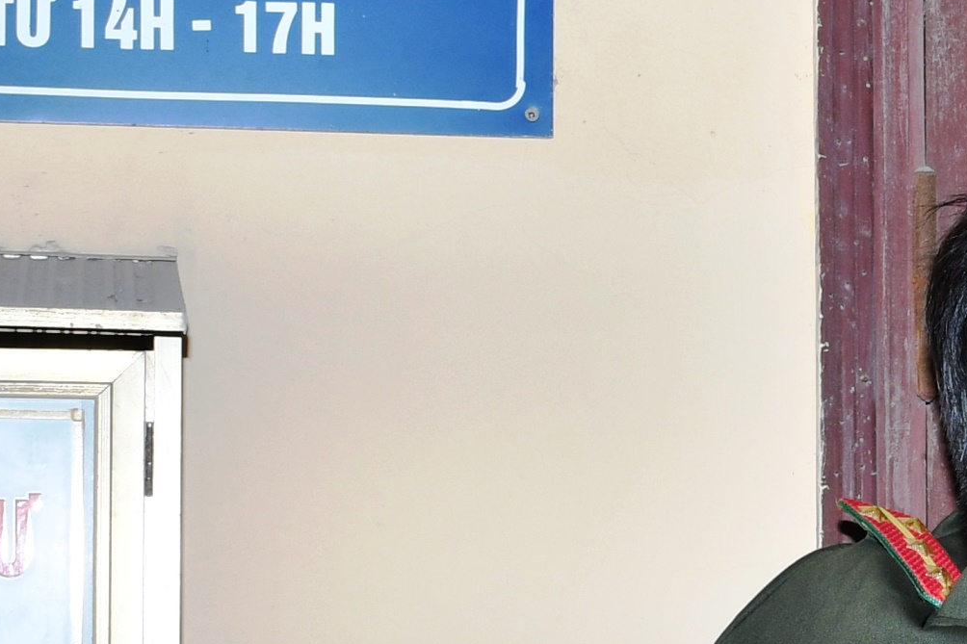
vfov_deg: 10.2
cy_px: 450
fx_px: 3597
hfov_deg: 14.8
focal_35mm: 134
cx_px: 1162
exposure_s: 1/200
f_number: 9
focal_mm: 23
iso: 250
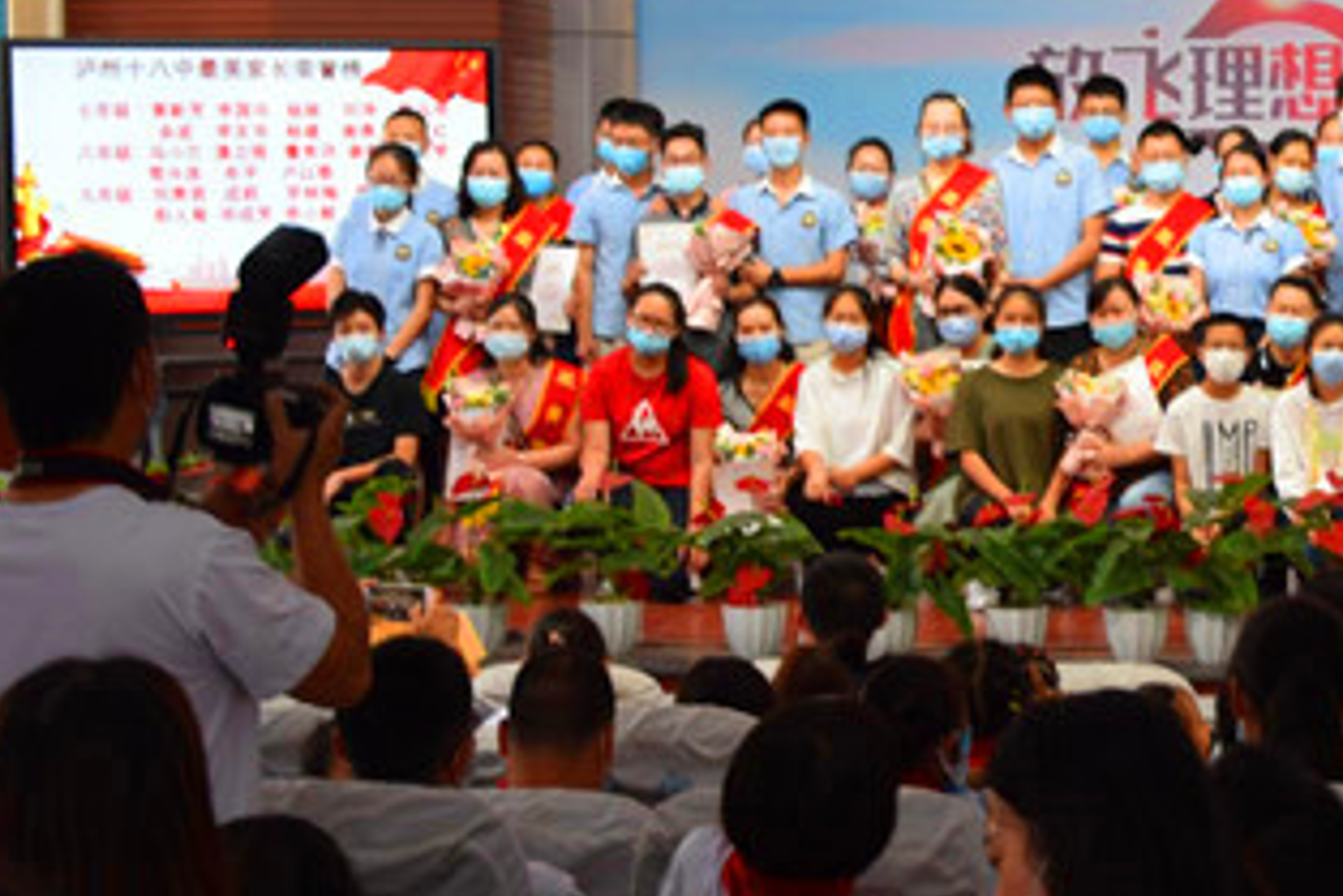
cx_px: 1244
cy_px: 392
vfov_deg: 14.9
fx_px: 3434
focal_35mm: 92
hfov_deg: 21.6
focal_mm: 24
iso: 100
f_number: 3.8
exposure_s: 1/15
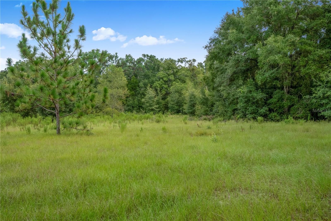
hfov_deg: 61.9
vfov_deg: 43.6
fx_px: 276
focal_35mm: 30
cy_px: 110
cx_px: 166
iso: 250
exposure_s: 1/2500
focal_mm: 20
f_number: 8
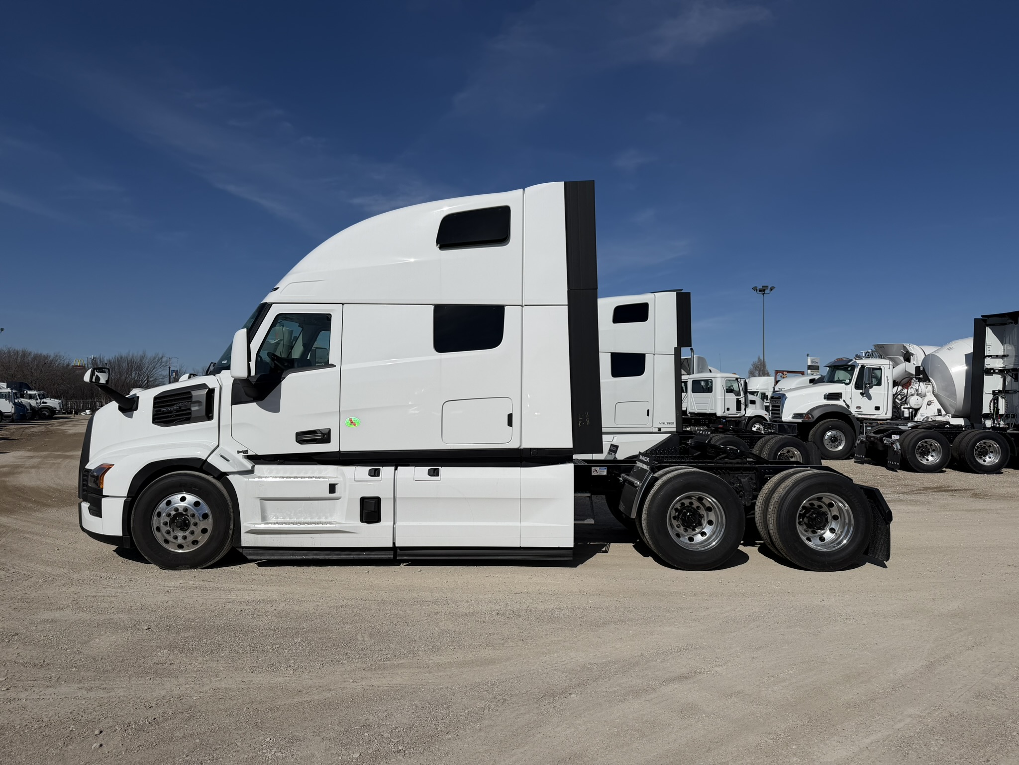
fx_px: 706
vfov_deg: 56.8
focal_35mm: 24
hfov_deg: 71.6
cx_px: 510
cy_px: 382
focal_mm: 6.76
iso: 80
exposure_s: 1/22727
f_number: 1.78
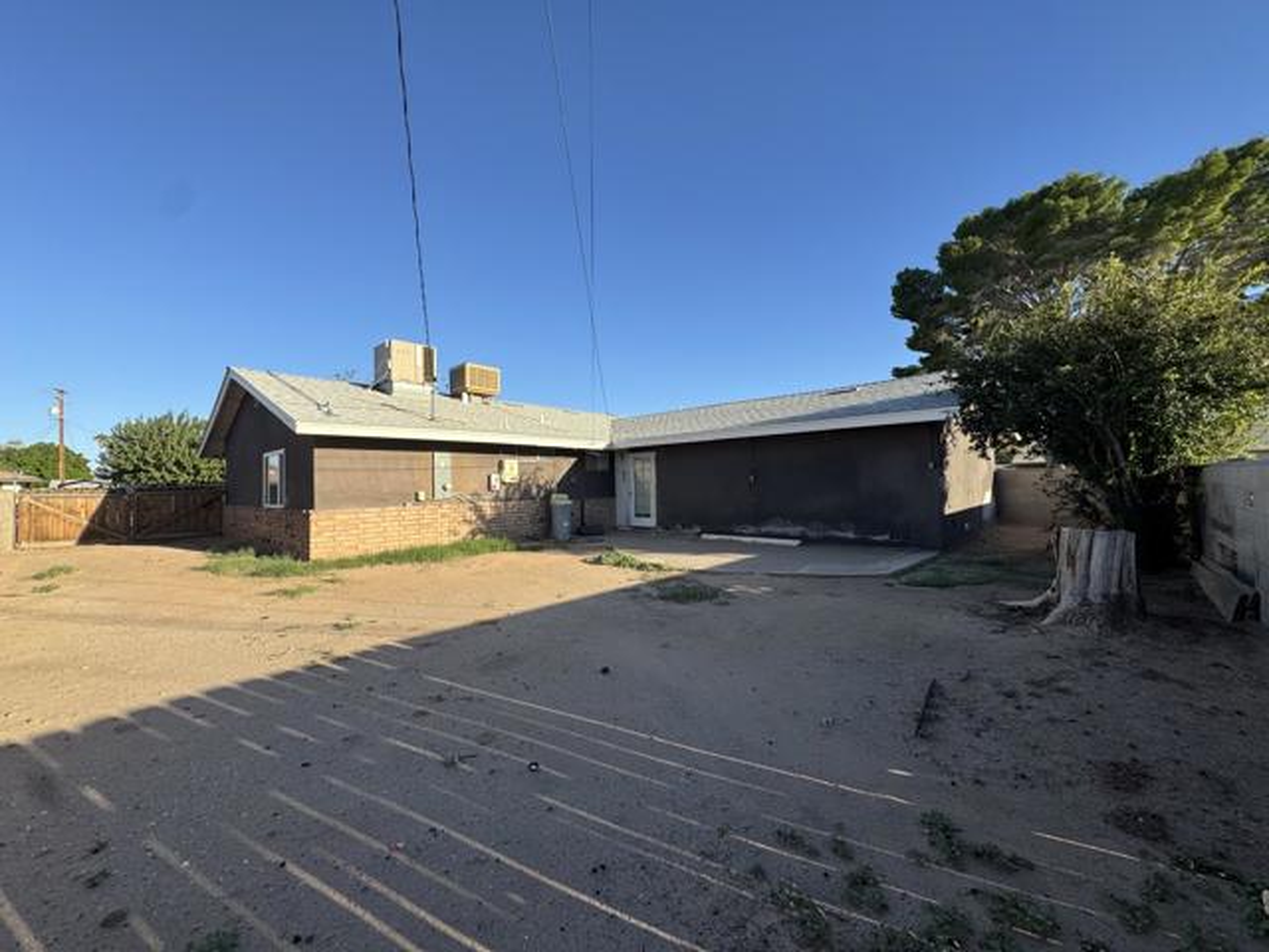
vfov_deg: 85.7
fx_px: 513
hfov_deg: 102.1
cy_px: 476
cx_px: 634
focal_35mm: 14
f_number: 2.2
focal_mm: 2.22
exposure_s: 1/1420
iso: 50
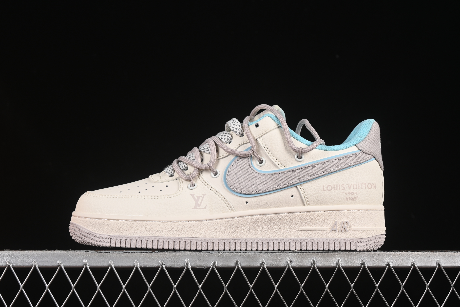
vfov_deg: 18.2
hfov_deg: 27.0
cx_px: 230
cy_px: 154
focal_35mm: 75
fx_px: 958
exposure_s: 1/80
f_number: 8
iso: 160
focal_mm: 50
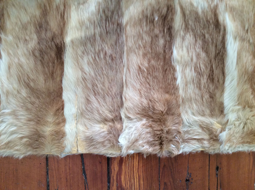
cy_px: 95
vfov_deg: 44.1
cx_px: 128
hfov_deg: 56.9
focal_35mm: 32
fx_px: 235
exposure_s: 1/25
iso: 80
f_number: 2.4
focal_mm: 3.3
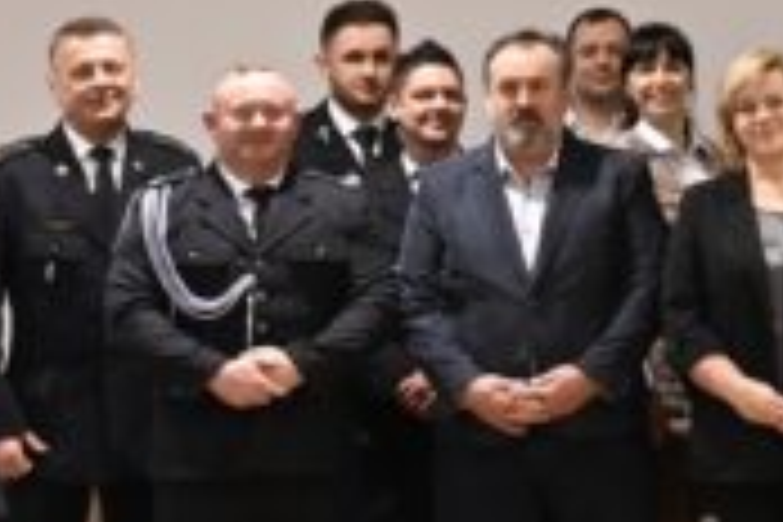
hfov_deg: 13.1
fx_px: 3154
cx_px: 1287
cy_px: 54
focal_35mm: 145
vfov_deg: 9.4
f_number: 2.8
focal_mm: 28
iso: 2200
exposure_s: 1/125
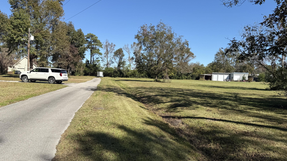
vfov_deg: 42.8
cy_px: 89
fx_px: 205
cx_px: 147
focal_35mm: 27
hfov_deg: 69.9
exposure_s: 1/3584
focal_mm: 6.76
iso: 80
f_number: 1.78
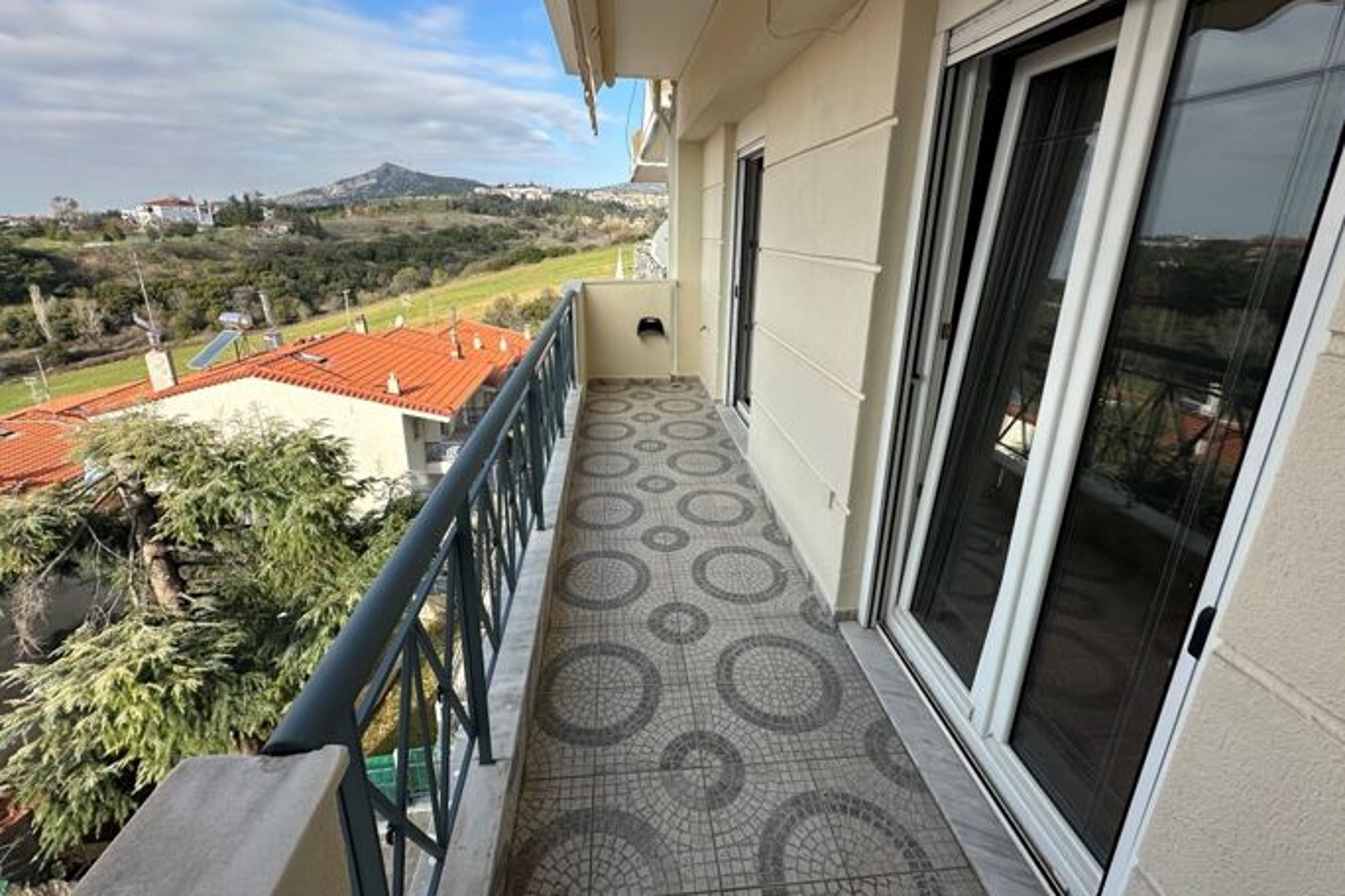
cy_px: 387
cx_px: 670
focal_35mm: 15
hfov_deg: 100.4
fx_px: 560
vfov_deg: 76.9
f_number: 2.2
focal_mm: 2.22
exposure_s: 1/796
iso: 40
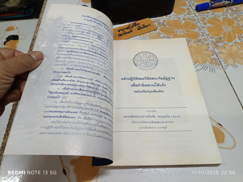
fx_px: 168
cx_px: 122
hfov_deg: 71.6
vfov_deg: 56.8
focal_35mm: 24
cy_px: 91
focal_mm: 5.31
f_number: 1.7
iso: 843
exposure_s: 1/33.3
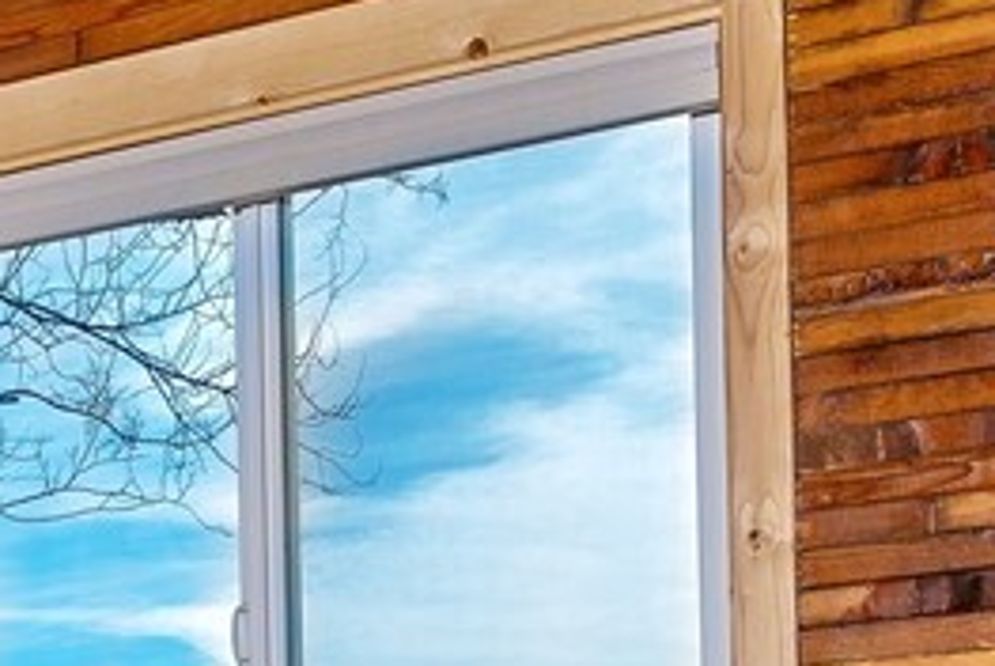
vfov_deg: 12.6
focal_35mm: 103
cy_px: 1039
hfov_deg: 18.5
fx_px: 2850
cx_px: -274
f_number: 9
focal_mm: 16
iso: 200
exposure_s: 1/200
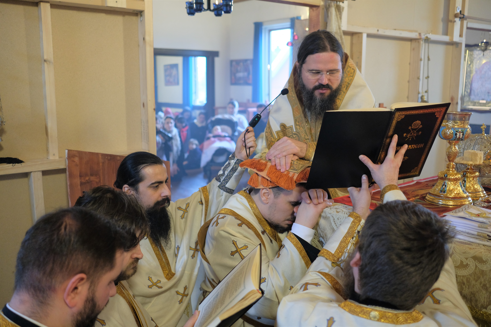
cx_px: 246
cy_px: 164
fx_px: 477
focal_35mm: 35
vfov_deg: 37.9
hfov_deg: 54.4
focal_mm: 23
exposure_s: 1/60
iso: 1250
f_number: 2
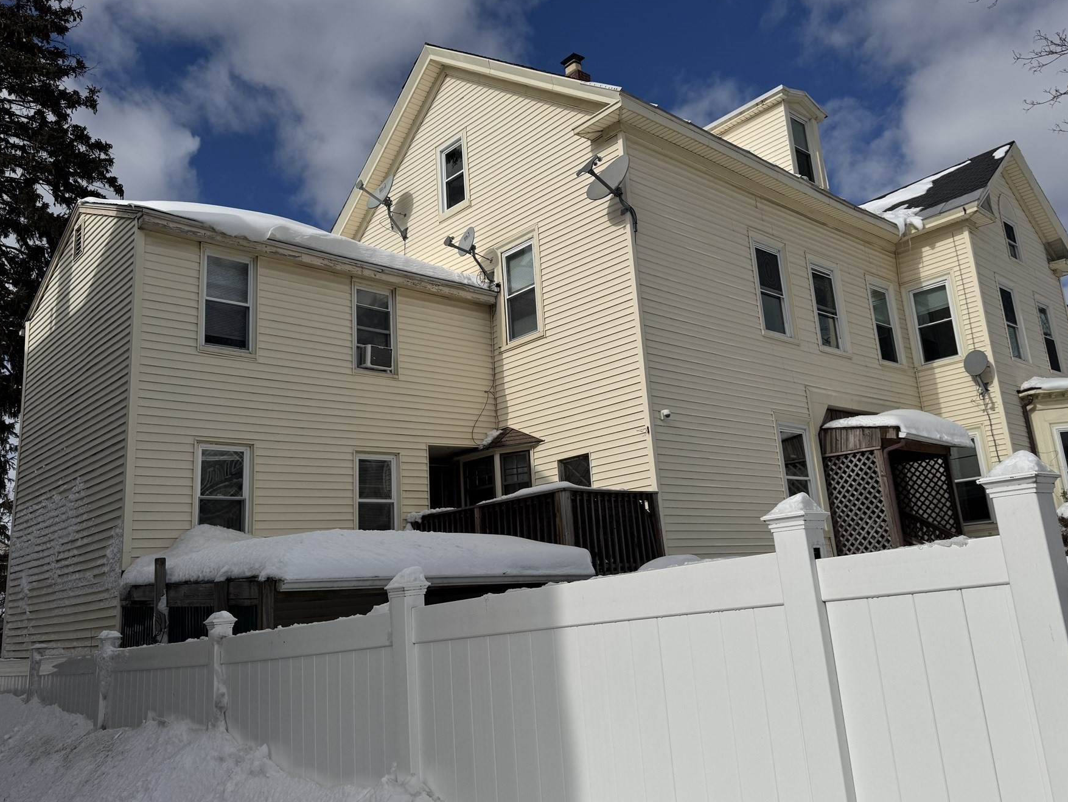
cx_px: 570
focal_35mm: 28
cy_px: 373
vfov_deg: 49.7
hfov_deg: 63.4
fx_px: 864
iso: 64
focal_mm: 6.76
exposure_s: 1/12346
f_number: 1.78
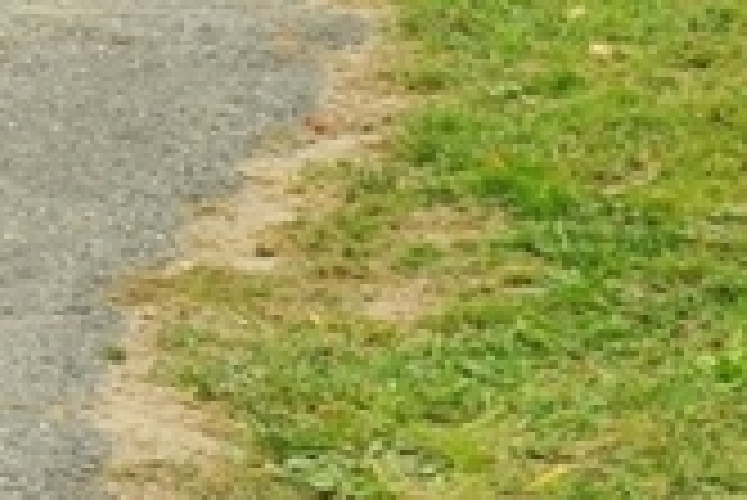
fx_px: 3717
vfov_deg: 7.0
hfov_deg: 9.4
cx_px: -1372
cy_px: -953
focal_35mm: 179
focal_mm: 19.1
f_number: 5.6
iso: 320
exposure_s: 1/170
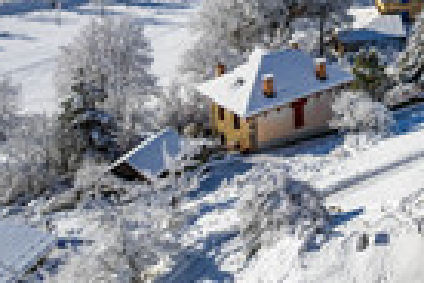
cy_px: -95
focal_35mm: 67
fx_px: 789
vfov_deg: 18.7
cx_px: 528
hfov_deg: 26.3
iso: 100
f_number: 2.8
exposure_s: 1/6400
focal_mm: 8.4
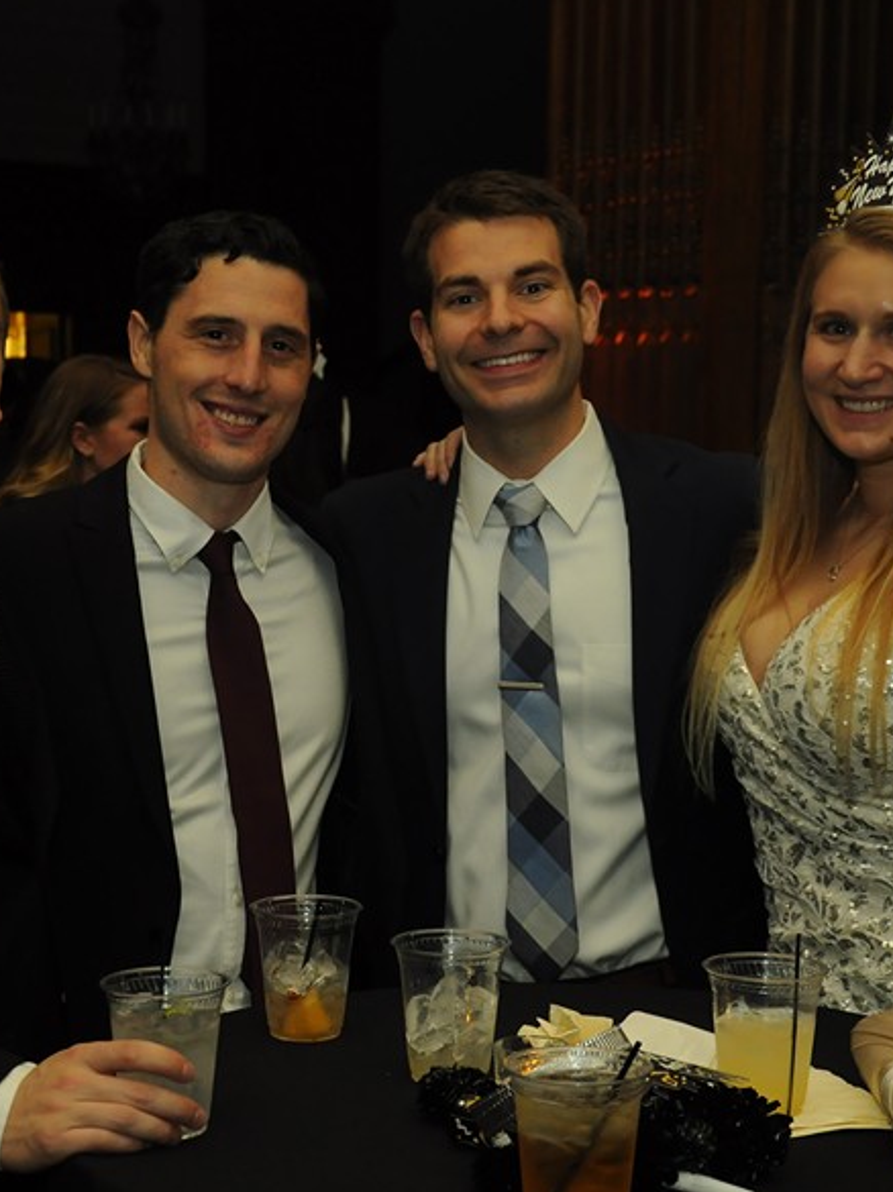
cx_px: 434
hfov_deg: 21.3
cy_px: 619
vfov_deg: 28.2
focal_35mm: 69
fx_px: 2376
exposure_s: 1/60
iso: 800
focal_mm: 28
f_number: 4
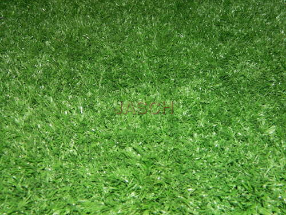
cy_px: 108
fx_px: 339
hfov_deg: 45.8
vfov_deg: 35.1
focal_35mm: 41
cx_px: 143
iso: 200
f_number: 9.8
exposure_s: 1/40
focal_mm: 7.3
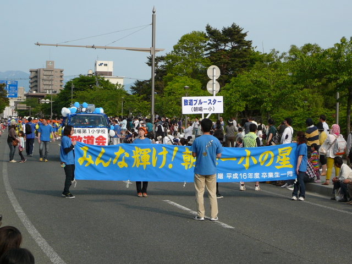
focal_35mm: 87
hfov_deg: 22.5
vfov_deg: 17.0
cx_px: 176
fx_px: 885
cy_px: 132
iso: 80
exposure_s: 1/640
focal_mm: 13
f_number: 3.8
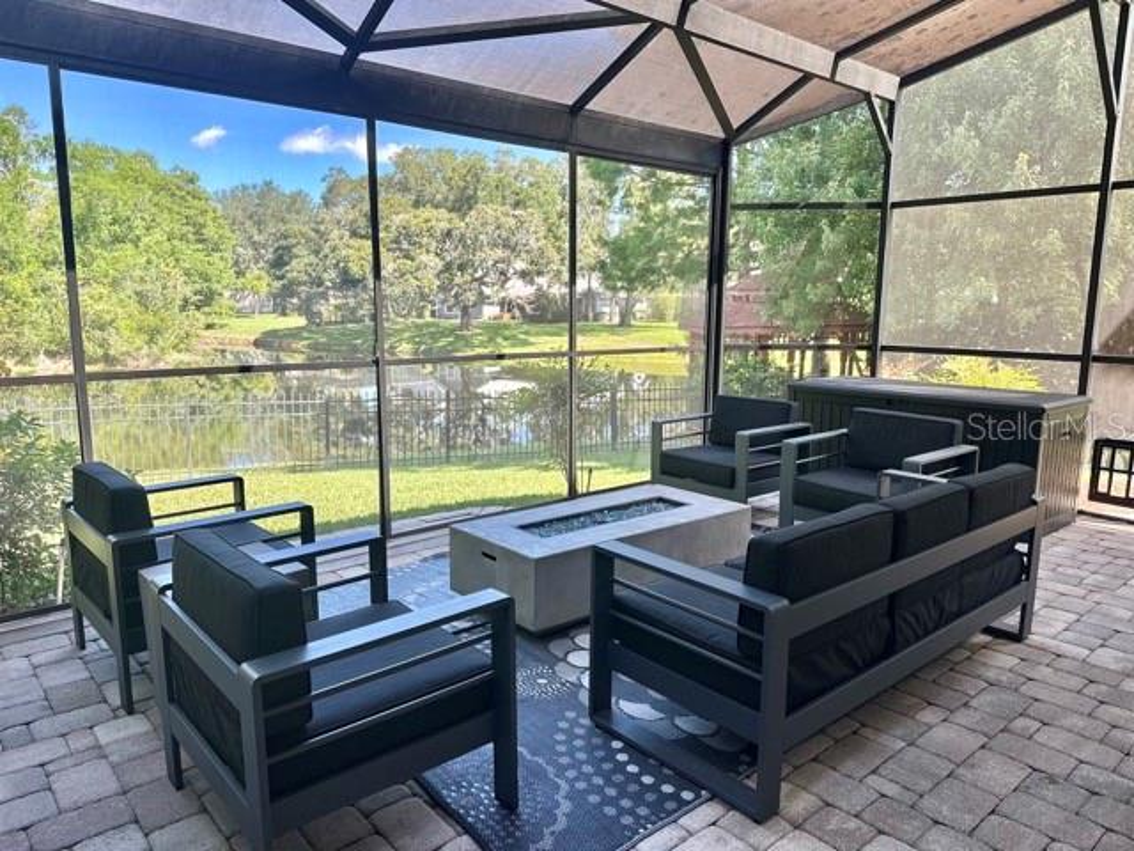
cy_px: 426
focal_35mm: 24
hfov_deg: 71.6
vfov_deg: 56.8
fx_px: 786
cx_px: 567
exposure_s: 1/247
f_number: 1.78
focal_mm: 6.86
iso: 80
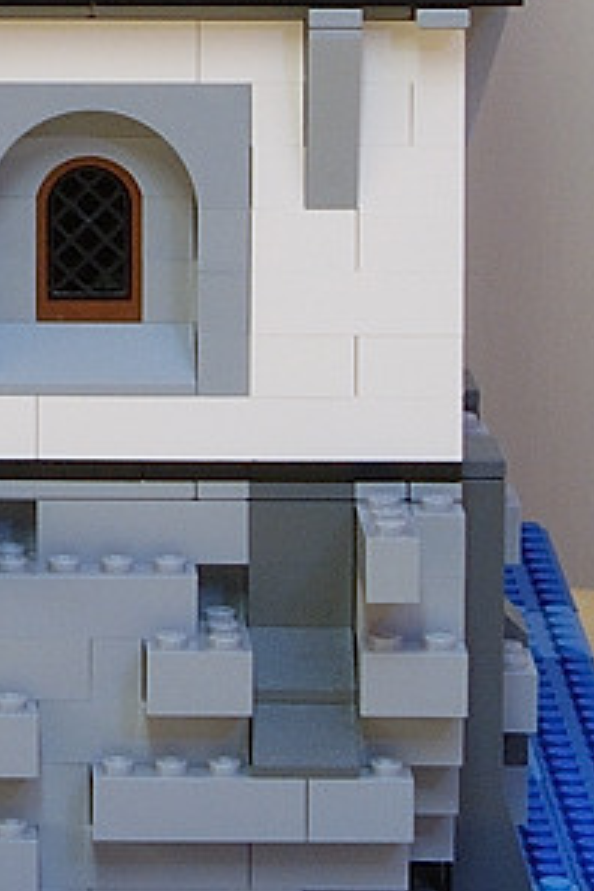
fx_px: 8266
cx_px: -618
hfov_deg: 4.1
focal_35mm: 334
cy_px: -645
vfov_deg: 6.1
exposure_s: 1.5
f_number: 16
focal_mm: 44
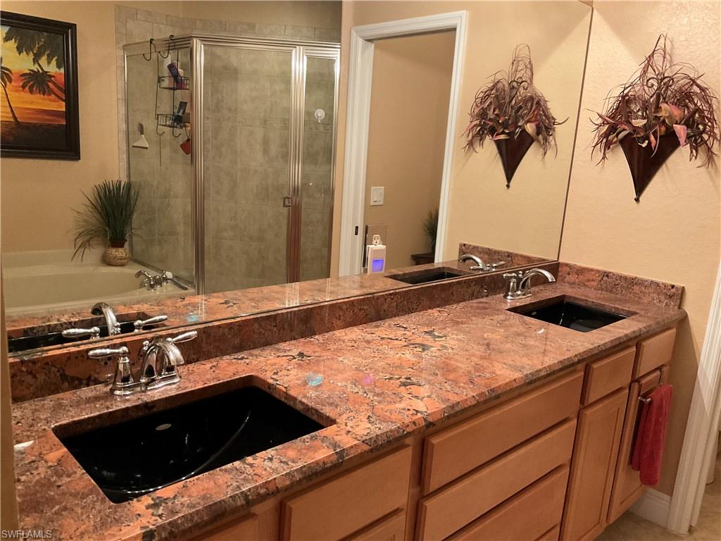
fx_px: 604
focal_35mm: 29
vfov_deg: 48.2
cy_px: 270
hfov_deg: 61.7
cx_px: 360
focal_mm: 3
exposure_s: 1/60
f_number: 1.8
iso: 250
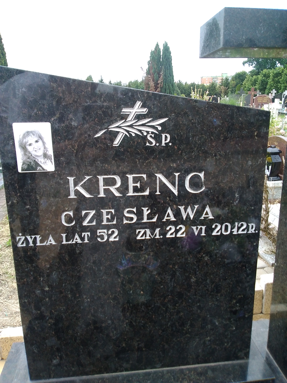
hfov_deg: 48.2
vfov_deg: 61.7
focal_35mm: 29
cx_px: 144
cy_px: 192
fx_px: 321
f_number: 2.4
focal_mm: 2.39
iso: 100
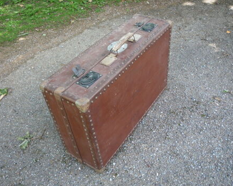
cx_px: 116
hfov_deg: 55.7
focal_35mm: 32
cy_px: 94
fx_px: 221
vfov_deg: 45.8
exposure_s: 1/60
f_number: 3.3
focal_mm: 5.2
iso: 100
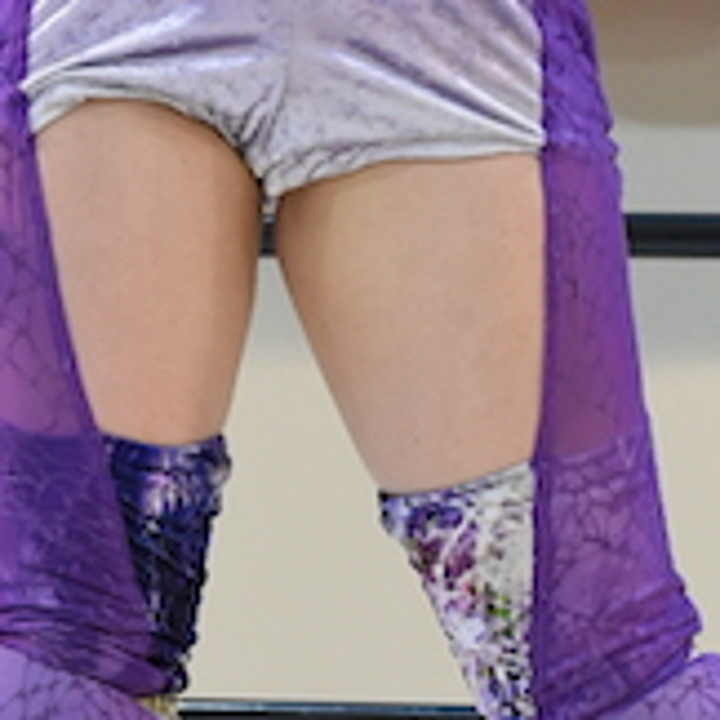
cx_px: 267
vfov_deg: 6.7
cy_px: -298
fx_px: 6118
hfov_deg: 6.7
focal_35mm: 260
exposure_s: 1/640
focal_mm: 62
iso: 5000
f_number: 5.6
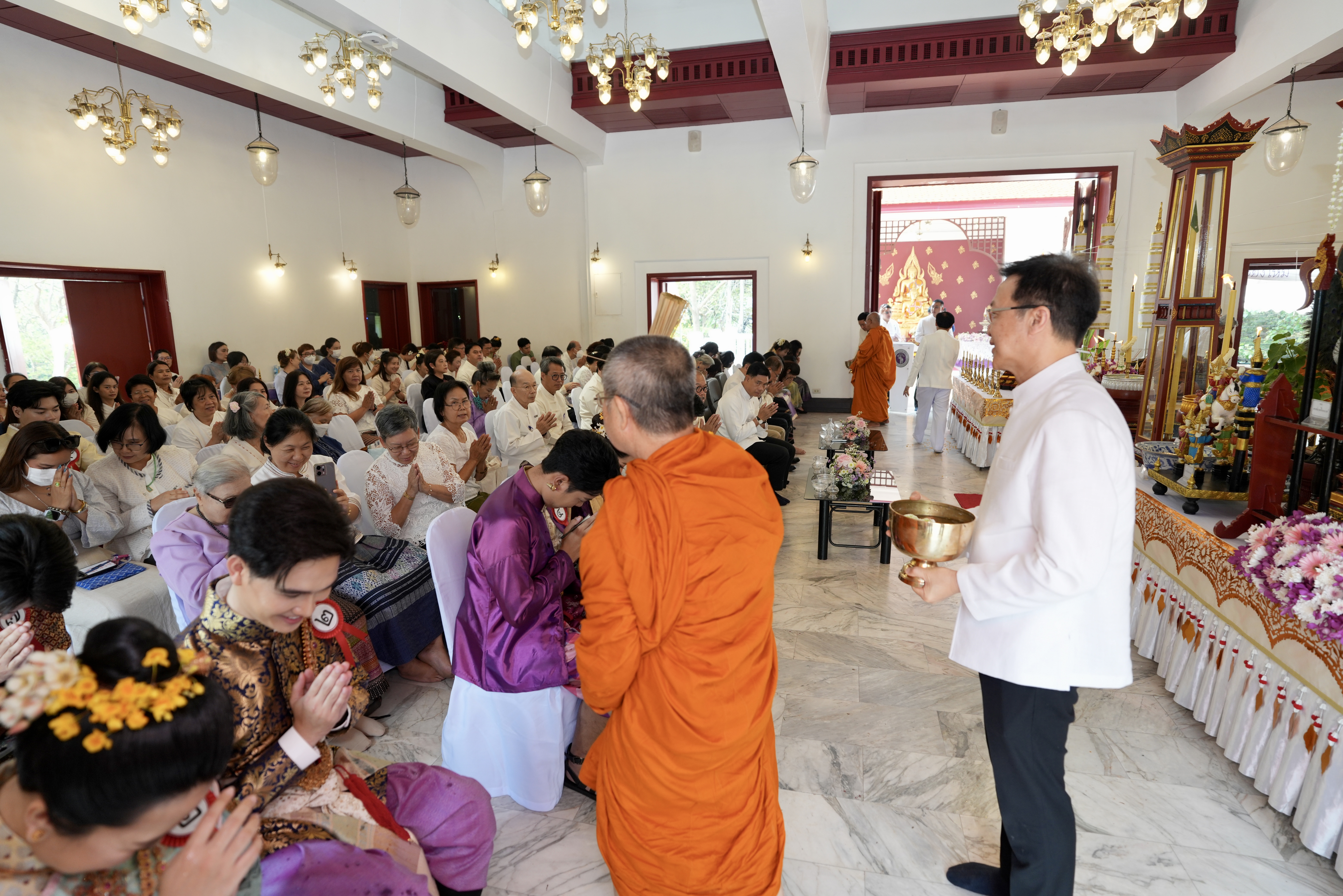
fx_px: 671
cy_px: 448
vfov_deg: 67.4
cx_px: 672
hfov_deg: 90.0
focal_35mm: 18
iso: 400
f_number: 2.8
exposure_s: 1/250
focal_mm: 18
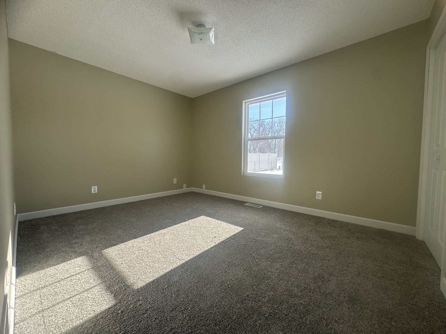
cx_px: 223
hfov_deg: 102.1
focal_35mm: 14
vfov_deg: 85.7
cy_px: 167
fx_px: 180
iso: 40
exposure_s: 1/407
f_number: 2.2
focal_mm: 2.22
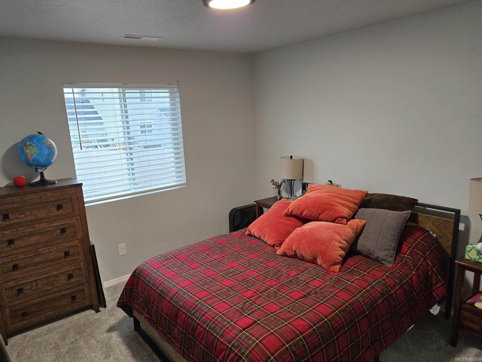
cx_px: 233
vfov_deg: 54.9
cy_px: 180
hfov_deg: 69.4
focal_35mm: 25
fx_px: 348
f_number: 1.8
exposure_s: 1/120
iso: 250
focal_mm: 5.4
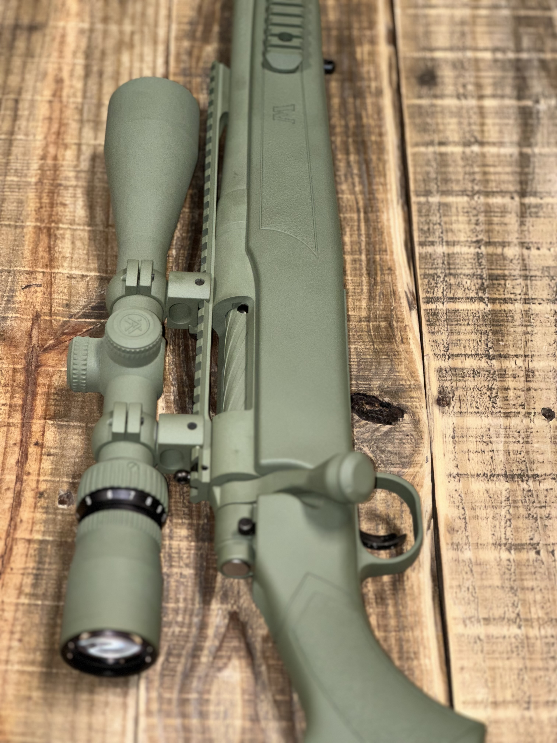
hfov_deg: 19.1
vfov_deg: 25.3
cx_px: 278
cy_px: 372
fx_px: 1652
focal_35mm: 77
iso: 80
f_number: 2.8
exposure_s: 1/40
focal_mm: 9
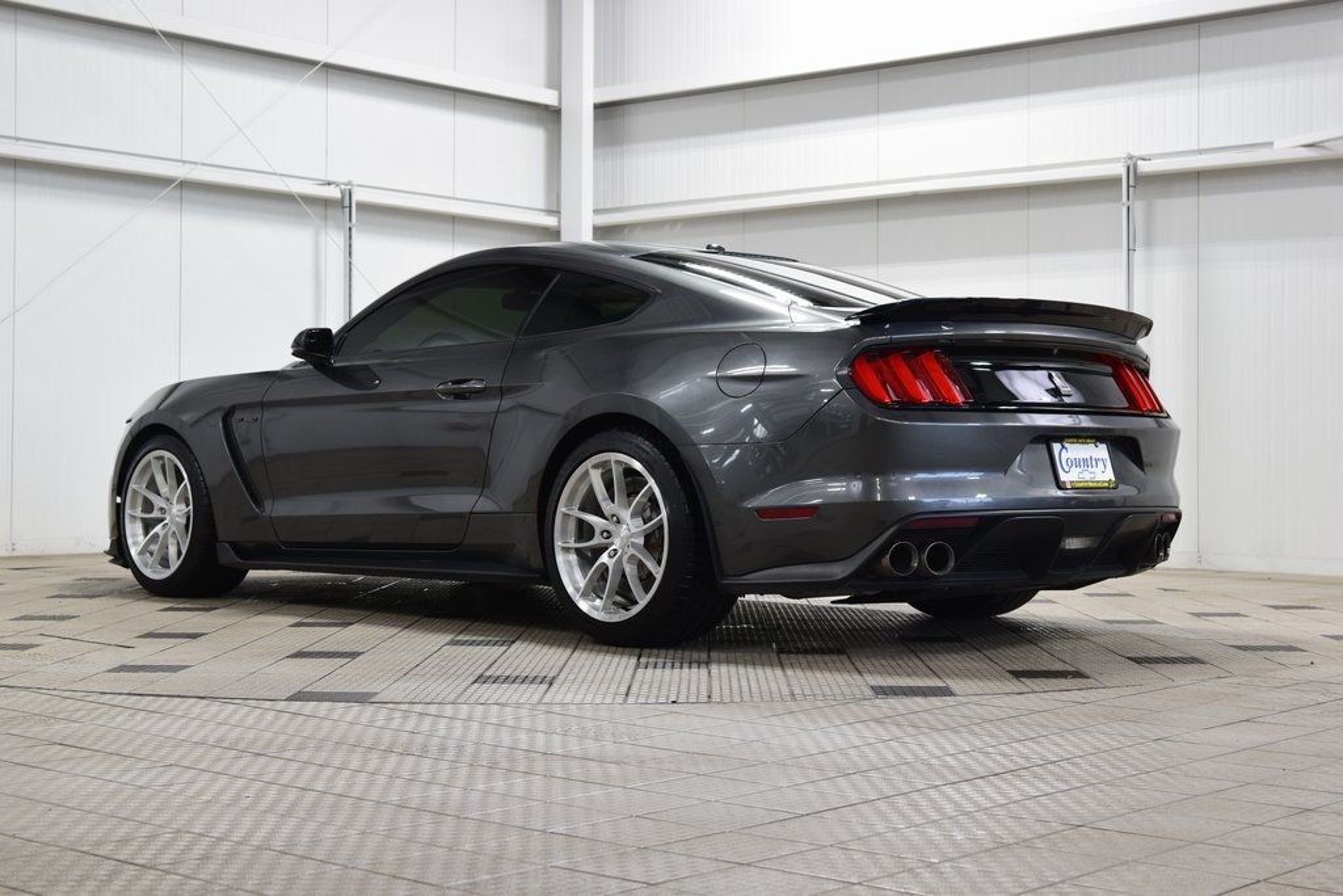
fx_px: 2015
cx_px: 672
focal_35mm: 54
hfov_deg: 36.9
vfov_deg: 25.1
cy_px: 448
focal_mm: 36
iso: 450
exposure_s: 1/15
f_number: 6.3
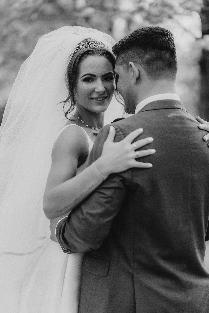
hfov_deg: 16.1
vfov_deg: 23.9
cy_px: 156
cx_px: 104
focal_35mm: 85
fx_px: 740
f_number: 2.2
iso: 200
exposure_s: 1/1250
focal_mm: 85
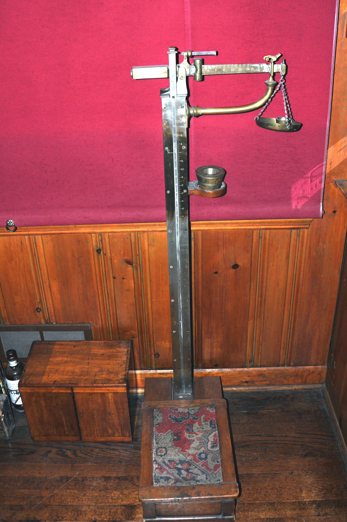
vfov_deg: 53.2
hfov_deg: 36.8
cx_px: 174
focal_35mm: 36
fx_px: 522
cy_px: 261
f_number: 3.5
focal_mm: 24
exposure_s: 1/60
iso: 200
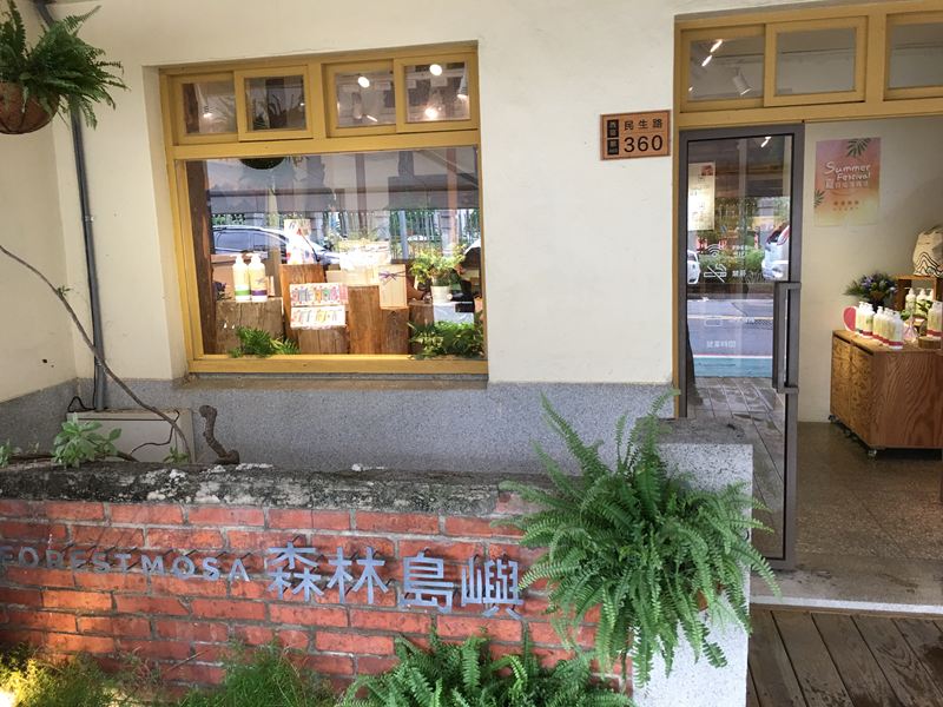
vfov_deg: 48.2
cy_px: 354
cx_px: 472
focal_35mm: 29
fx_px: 790
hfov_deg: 61.7
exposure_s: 1/30
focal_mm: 4.15
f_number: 2.2
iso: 40
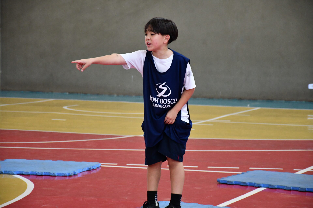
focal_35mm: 150
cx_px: 156
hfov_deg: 13.7
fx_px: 1304
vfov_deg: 9.1
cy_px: 104
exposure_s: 1/125
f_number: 5.6
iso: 3200
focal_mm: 100
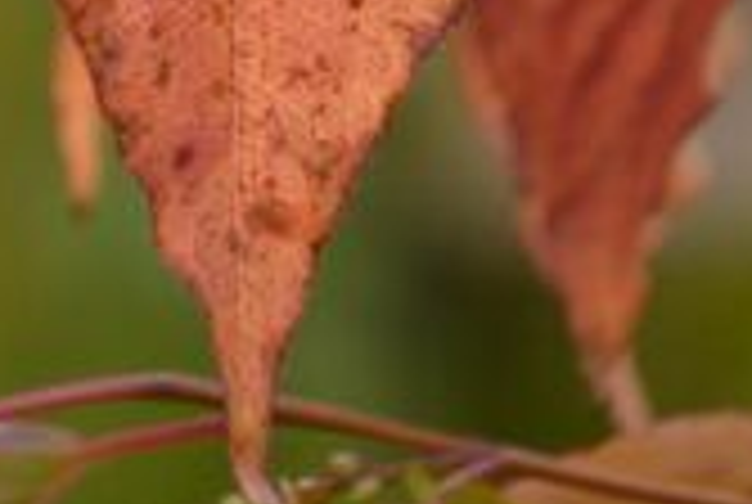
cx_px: 113
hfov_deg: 2.7
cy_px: -502
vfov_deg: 1.8
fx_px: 15904
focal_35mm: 760
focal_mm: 170
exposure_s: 1/80
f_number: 6.3
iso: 200
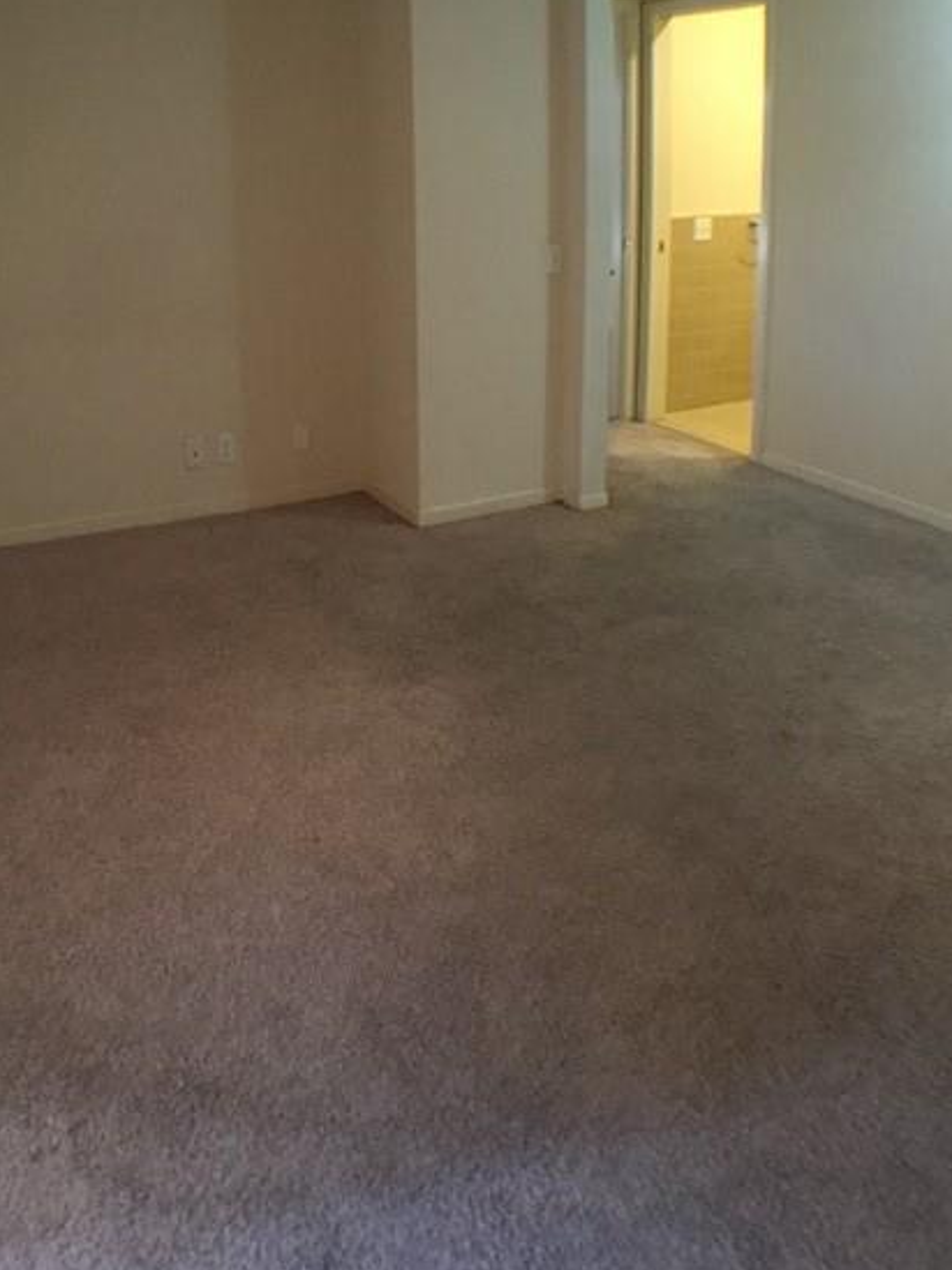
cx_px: 323
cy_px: 356
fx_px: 1982
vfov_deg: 35.0
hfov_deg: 26.9
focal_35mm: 54
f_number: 2.2
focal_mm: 4.15
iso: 200
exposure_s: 1/30
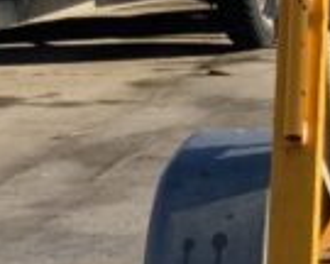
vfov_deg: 7.1
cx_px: 797
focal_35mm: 215
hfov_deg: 8.2
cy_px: 372
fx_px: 2100
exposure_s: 1/869
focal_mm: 3
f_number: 1.8
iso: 16
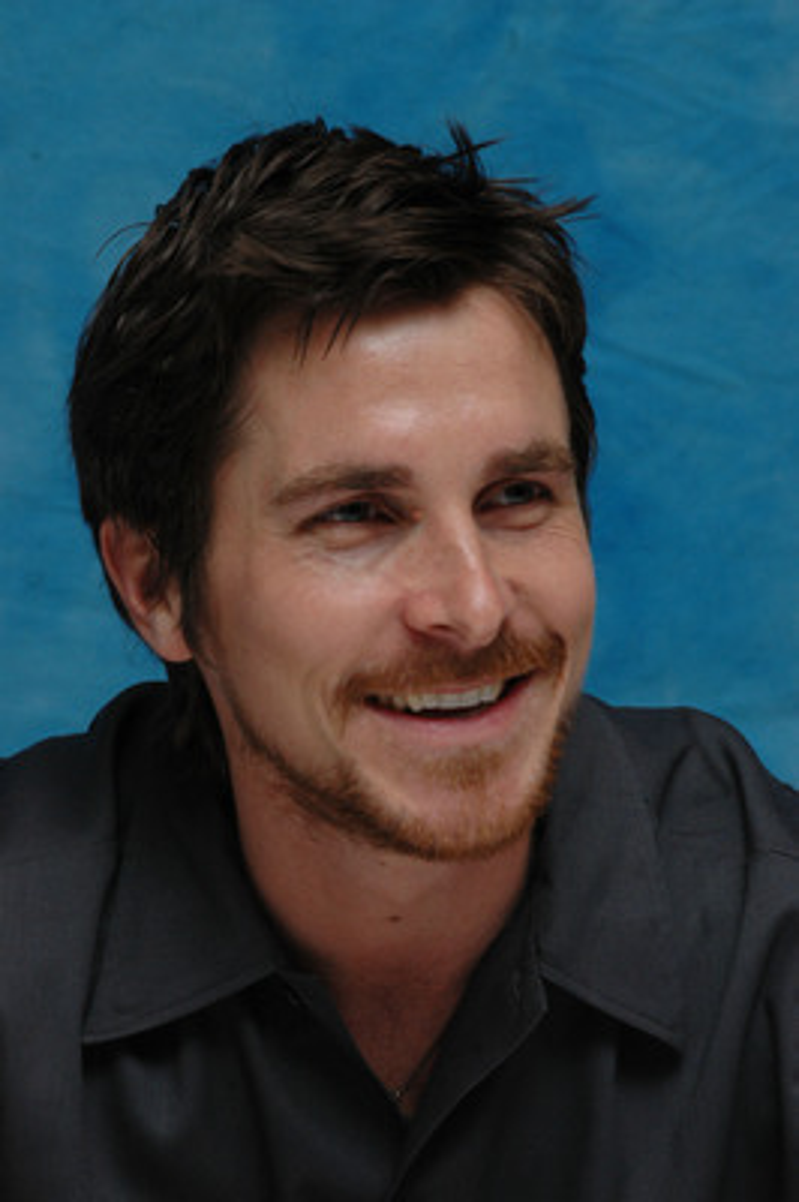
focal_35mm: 158
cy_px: 601
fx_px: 5252
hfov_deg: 8.7
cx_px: 400
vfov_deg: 13.1
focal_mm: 105
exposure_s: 1/320
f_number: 9
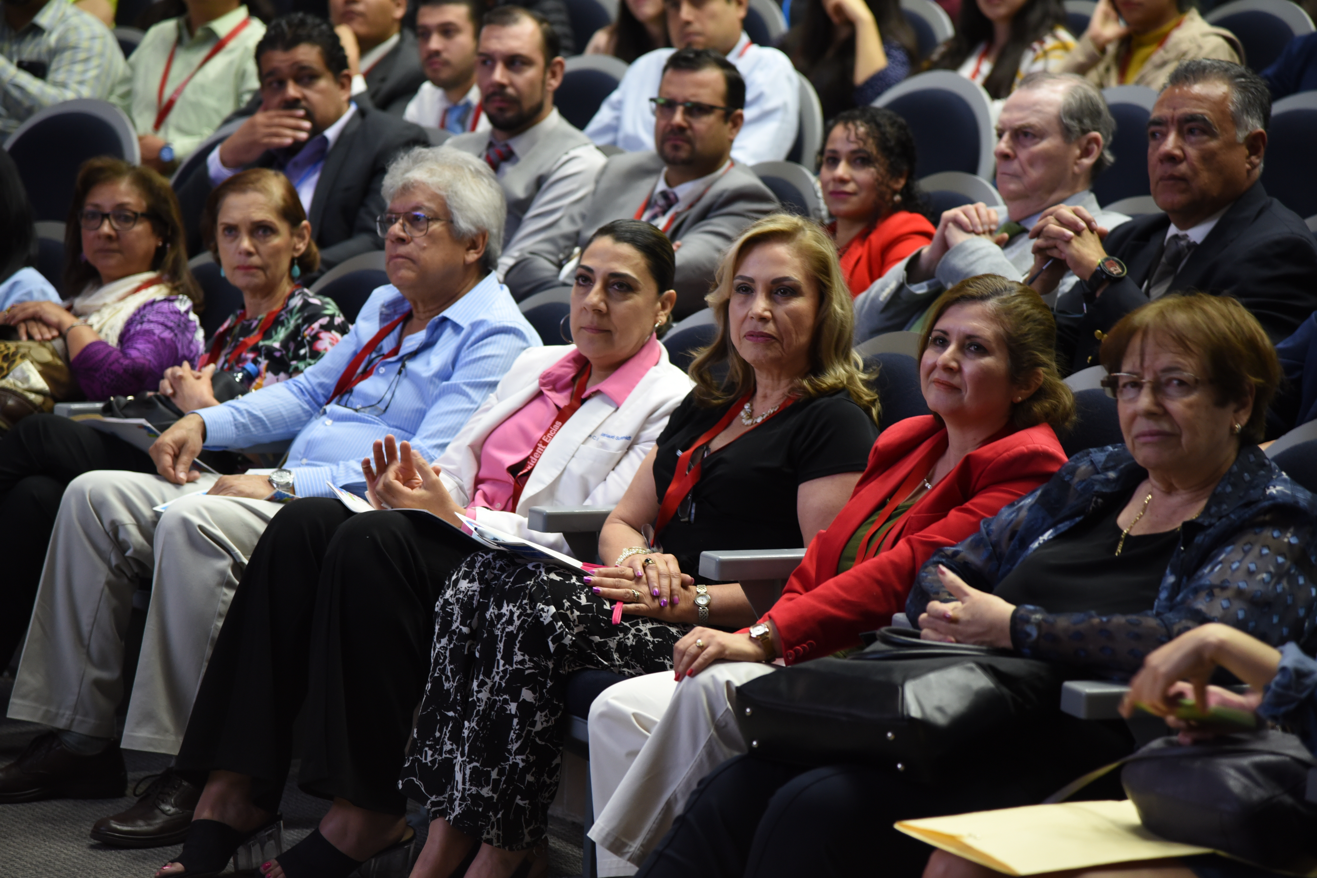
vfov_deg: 11.4
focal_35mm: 120
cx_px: 658
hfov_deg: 17.1
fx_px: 4390
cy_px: 439
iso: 1600
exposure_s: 1/15
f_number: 4
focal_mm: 120
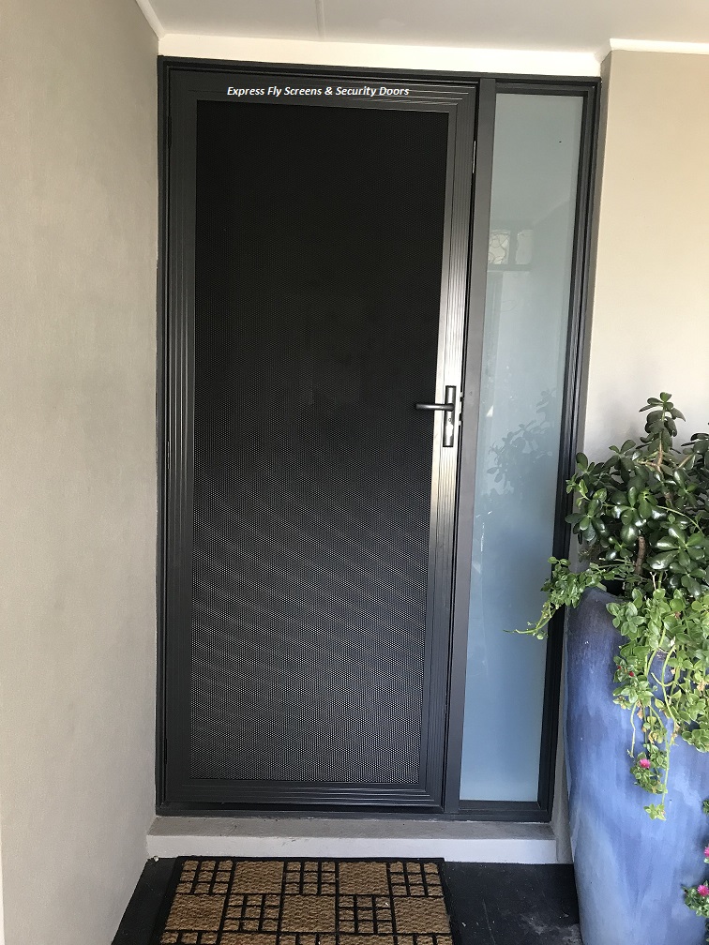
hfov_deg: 49.7
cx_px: 354
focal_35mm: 28
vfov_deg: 63.4
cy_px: 472
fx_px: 765
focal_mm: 3.99
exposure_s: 1/33
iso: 40
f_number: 1.8
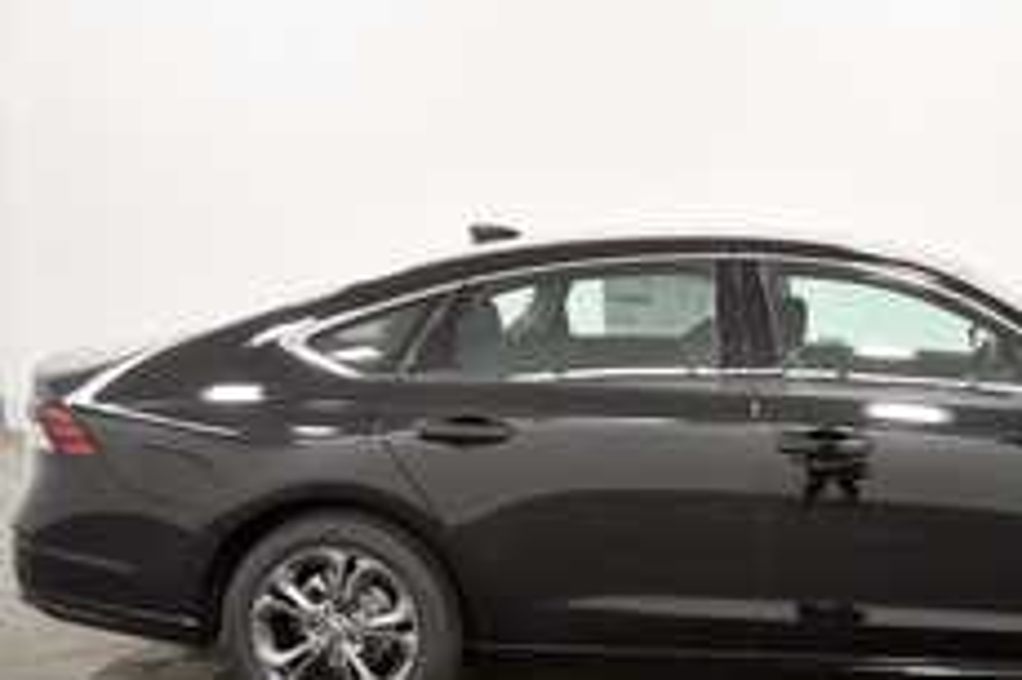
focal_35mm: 47
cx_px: 818
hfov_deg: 40.2
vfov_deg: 28.3
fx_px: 1333
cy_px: 478
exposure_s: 1/125
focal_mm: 18
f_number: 5.6
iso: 1000
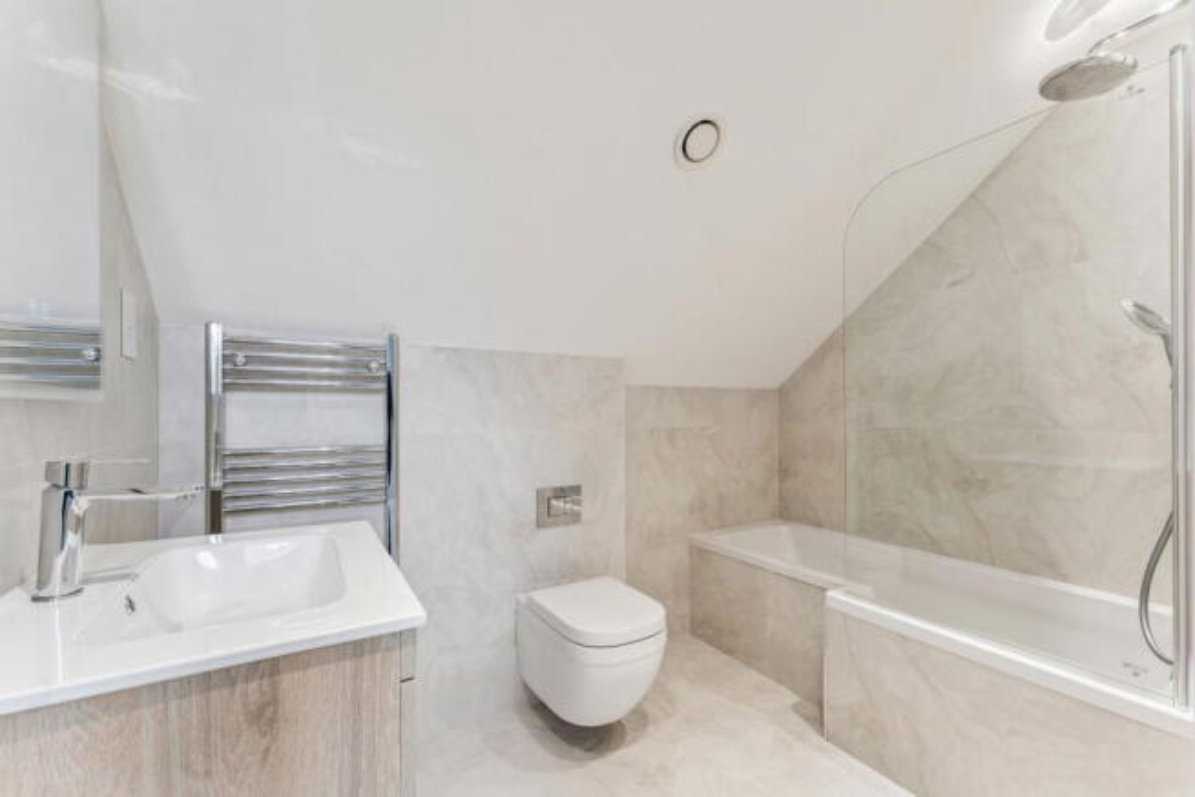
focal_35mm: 14
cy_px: 398
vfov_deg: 81.2
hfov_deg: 104.2
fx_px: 465
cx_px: 598
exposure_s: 1/10
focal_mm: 14
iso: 200
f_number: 9
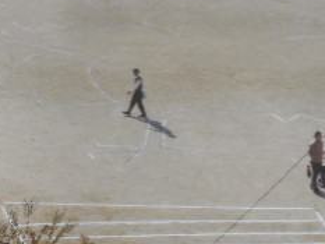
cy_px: 89
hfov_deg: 12.6
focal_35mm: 154
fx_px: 1447
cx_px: -10
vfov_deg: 9.6
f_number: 4.9
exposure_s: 1/1250
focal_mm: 10
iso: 80
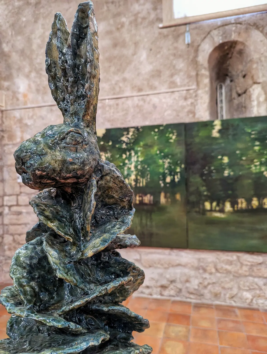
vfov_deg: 71.5
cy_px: 177
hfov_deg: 57.0
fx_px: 246
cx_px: 134
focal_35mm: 24
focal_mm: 6.81
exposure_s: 1/100
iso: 756
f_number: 1.85
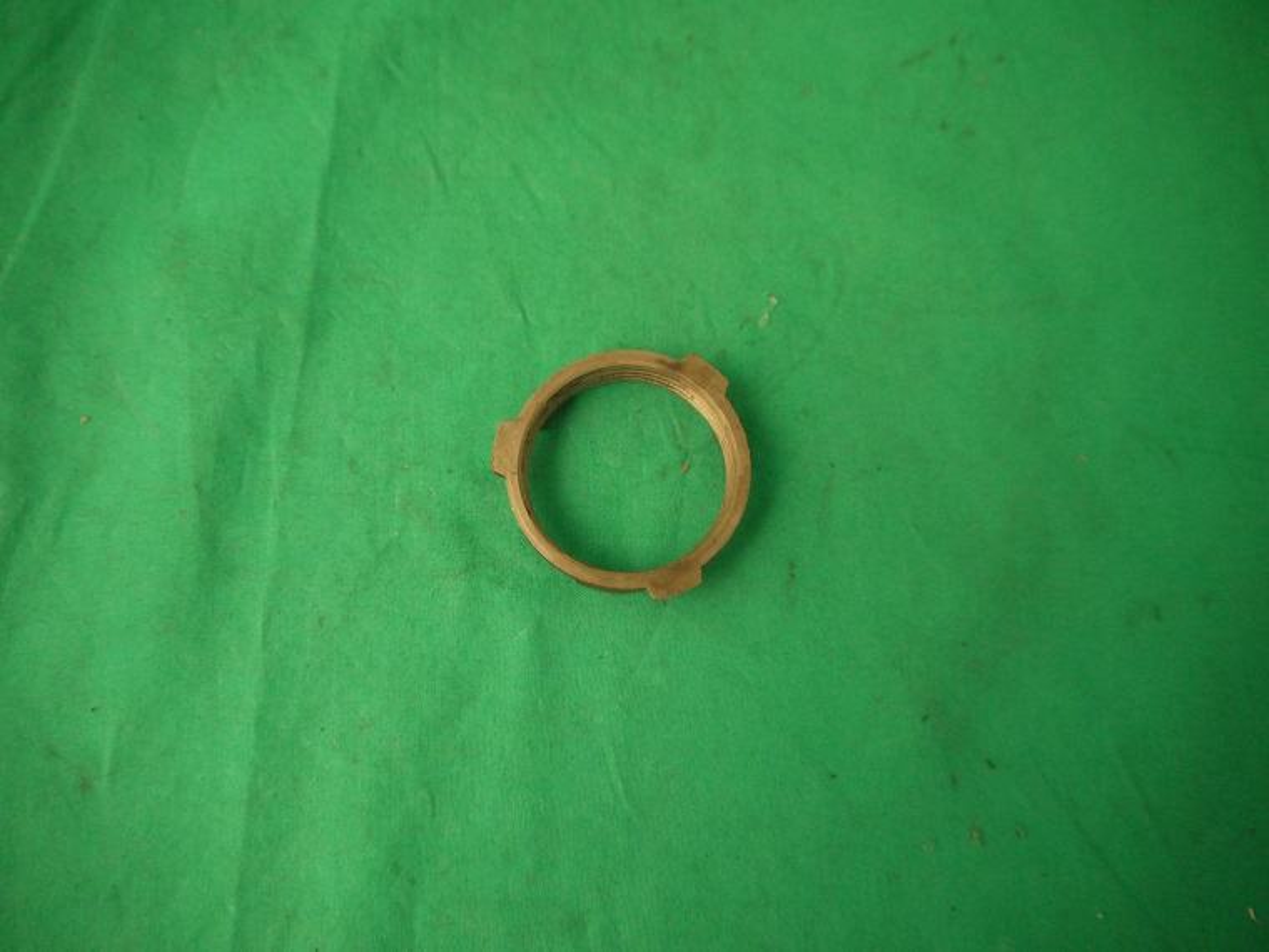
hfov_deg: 63.4
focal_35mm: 28
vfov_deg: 49.7
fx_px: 1026
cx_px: 634
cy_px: 476
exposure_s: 1/100
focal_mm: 14
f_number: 3.5
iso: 800
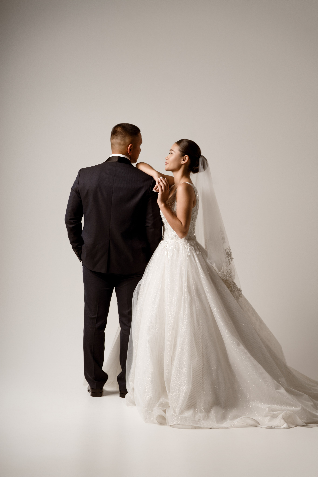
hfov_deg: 19.5
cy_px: 238
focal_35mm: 70
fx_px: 927
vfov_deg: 28.8
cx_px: 159
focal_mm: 70
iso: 200
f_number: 5
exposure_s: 1/160
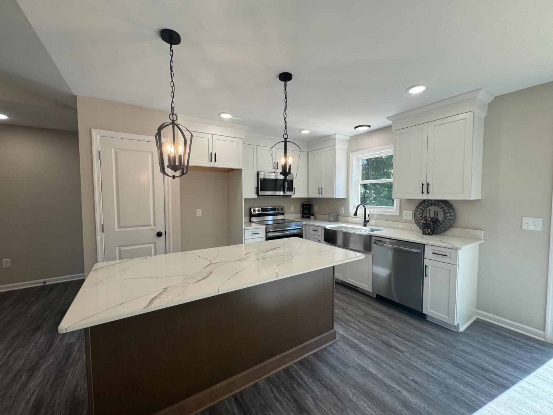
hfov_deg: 102.1
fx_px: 224
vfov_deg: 85.7
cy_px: 208
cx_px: 276
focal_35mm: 14
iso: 40
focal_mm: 2.22
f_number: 2.2
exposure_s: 1/135
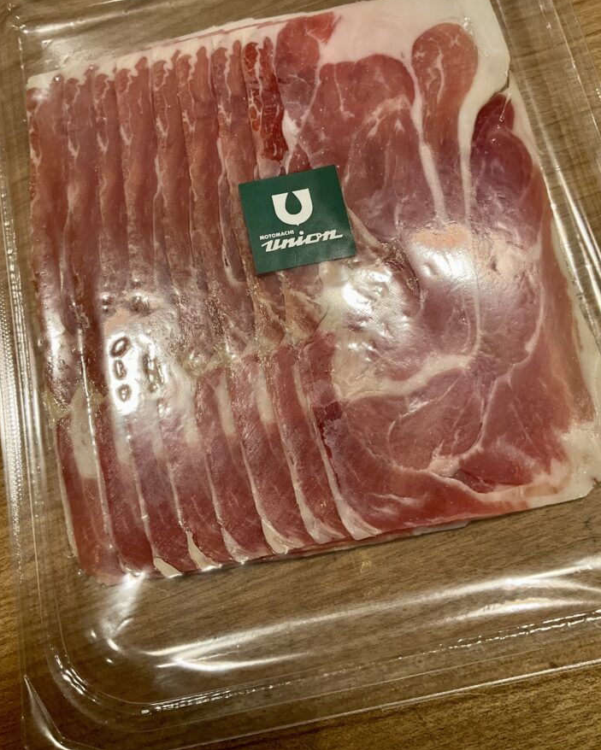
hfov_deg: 44.5
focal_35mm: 33
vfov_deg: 54.0
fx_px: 733
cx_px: 280
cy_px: 323
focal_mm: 3
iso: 64
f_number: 1.8
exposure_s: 1/50
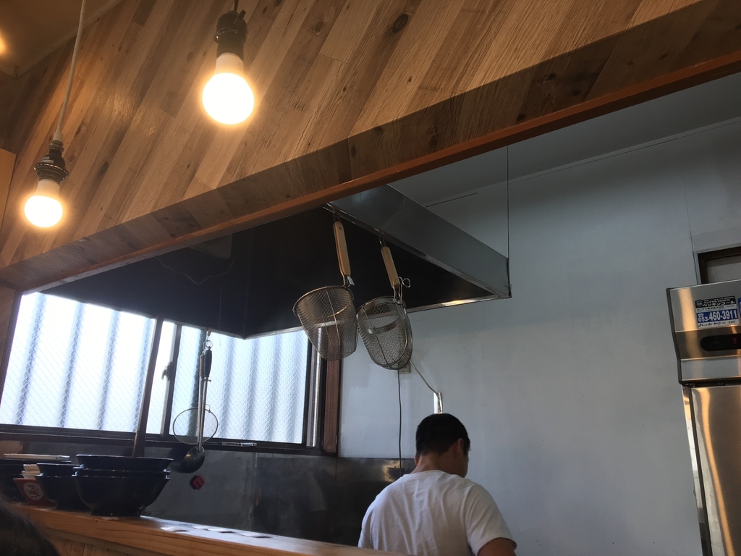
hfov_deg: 61.7
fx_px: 621
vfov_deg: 48.2
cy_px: 278
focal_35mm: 29
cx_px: 370
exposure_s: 1/120
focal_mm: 4.15
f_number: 2.2
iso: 32
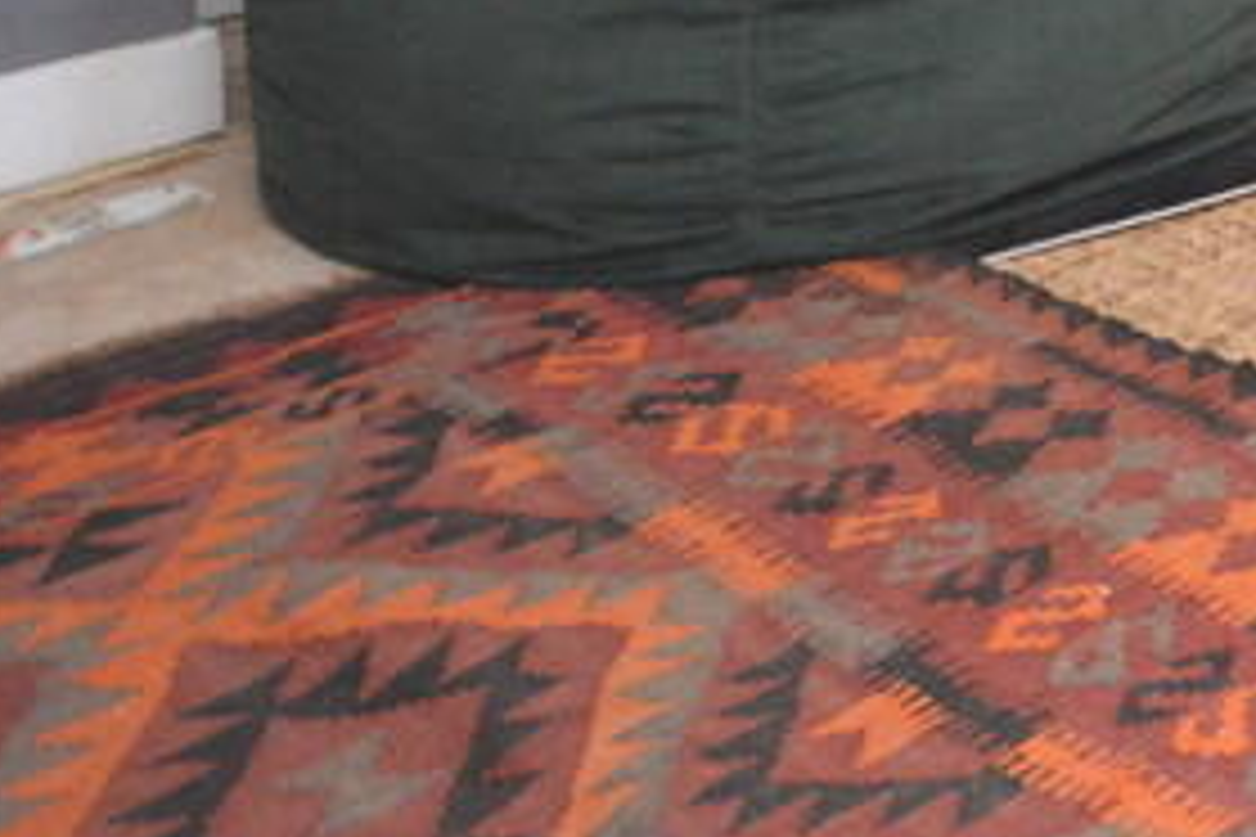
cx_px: 2197
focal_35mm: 55
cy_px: -506
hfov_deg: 22.7
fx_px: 1919
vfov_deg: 20.2
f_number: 4
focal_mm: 10
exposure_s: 1/60
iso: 3200
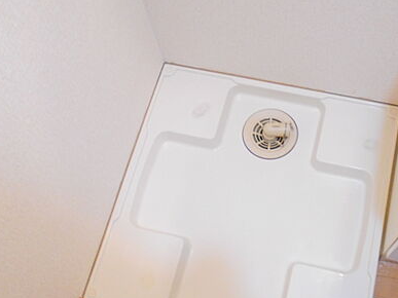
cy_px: 171
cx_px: 267
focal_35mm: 43
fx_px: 494
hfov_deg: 43.2
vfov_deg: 33.5
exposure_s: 1/20
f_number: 3.2
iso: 400
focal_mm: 4.6
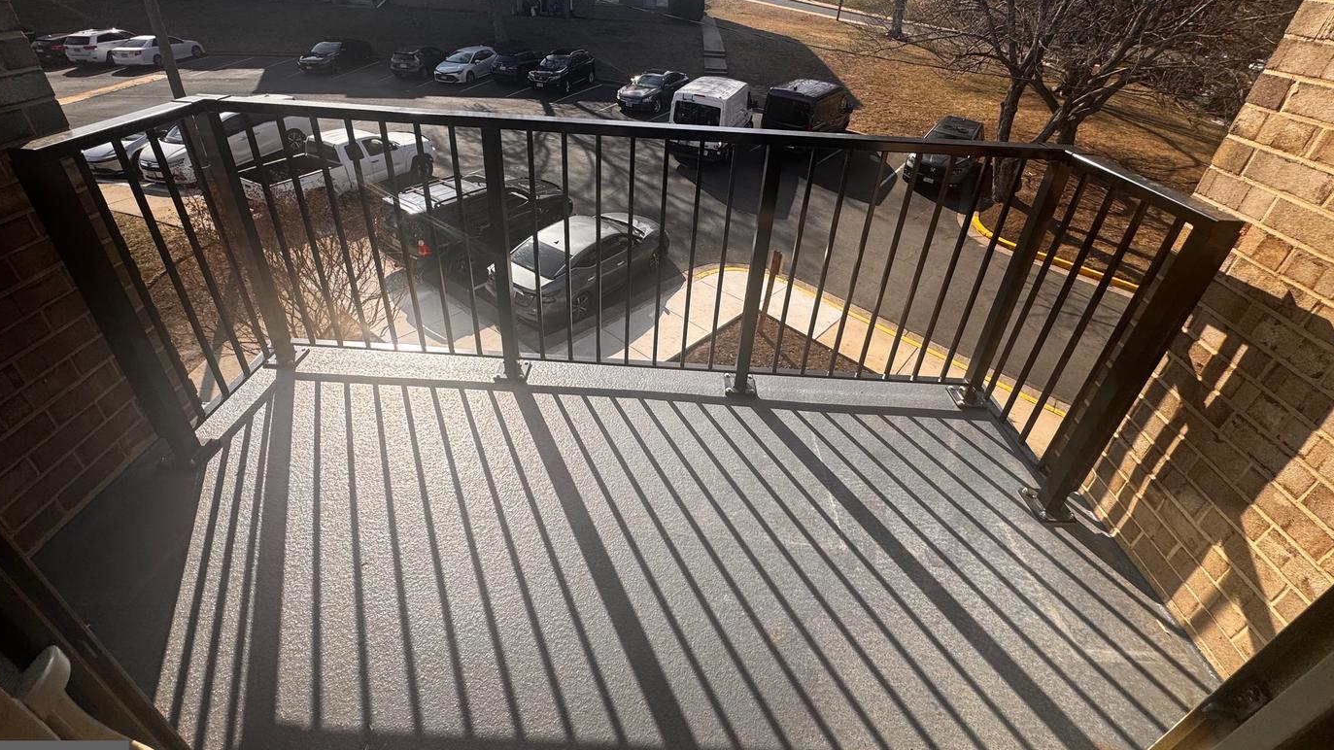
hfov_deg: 99.4
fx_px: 566
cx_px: 658
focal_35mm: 16
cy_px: 272
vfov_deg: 65.9
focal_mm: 2.22
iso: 50
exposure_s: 1/1477
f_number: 2.2
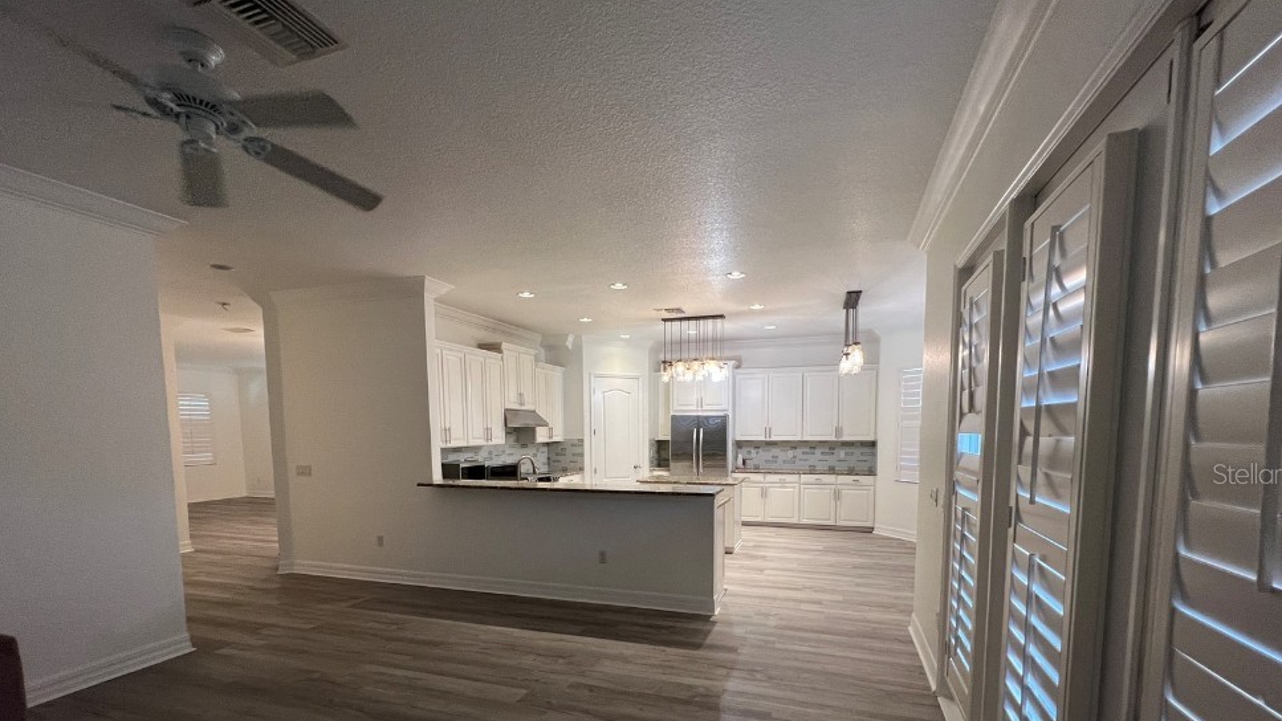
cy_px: 473
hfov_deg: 103.0
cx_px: 659
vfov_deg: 68.8
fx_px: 510
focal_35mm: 15
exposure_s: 1/60
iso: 200
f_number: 1.8
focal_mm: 1.57
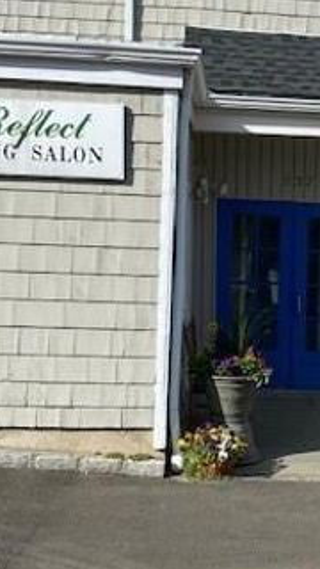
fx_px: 890
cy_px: 321
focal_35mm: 59
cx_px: 324
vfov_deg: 35.4
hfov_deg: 19.7
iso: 32
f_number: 1.8
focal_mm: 4.25
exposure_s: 1/2817
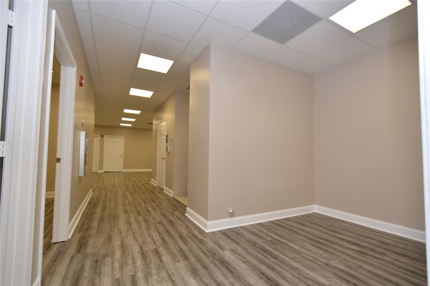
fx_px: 179
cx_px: 215
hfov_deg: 100.5
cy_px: 143
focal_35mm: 15
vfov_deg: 77.2
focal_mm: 10
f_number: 4.5
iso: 400
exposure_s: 1/80
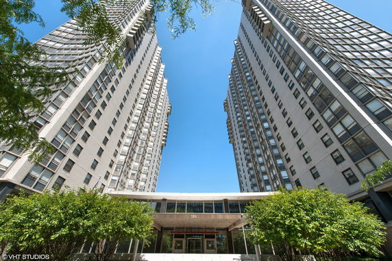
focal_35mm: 14
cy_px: 130
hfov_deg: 104.3
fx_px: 152
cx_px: 196
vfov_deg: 81.2
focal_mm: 14
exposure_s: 1/640
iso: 200
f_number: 8
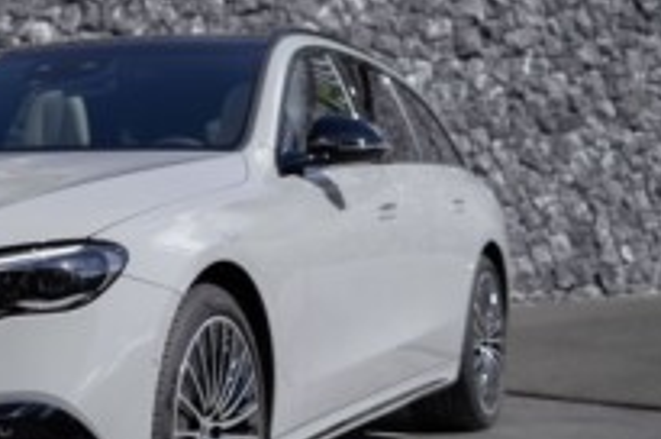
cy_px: 200
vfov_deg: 15.5
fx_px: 1613
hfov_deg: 22.6
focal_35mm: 88
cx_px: 64
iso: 100
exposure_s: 1/2000
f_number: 2.5
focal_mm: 40
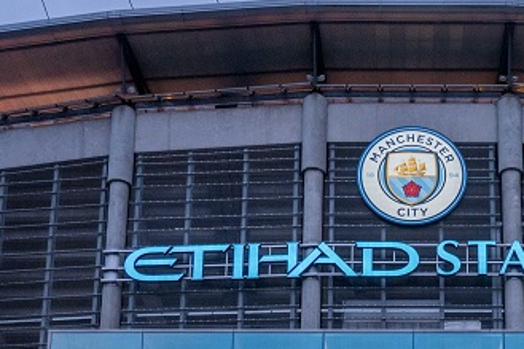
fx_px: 1062
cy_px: 516
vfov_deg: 17.0
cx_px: 414
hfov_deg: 27.2
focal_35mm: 73
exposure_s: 1/80
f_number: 2.8
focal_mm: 24
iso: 1600
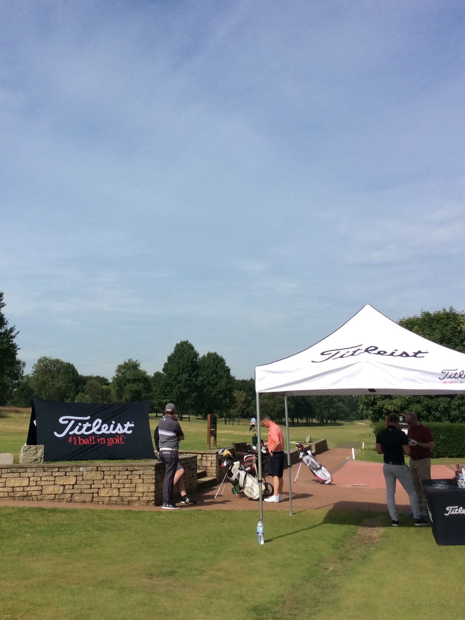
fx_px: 770
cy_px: 309
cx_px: 163
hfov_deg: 33.4
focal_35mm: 43
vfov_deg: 43.9
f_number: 2.4
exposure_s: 1/1789
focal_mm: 3.3
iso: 32
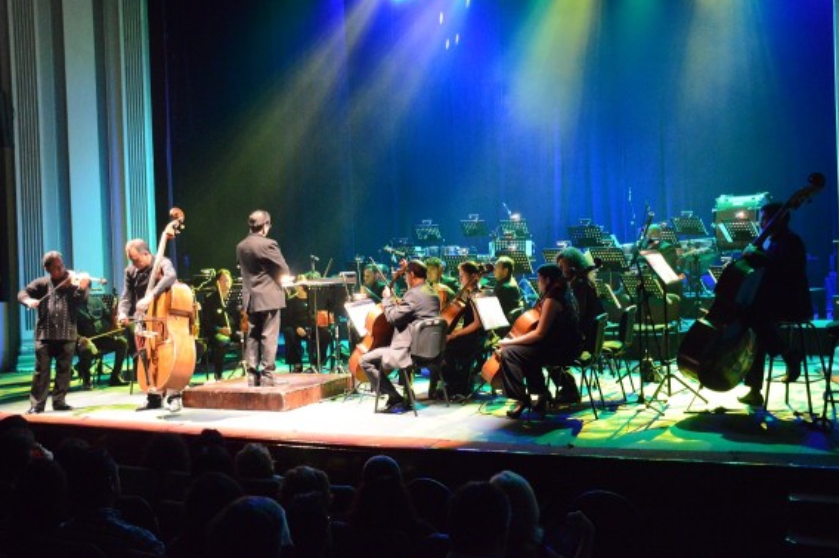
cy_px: 278
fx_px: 885
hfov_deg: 50.7
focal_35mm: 38
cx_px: 417
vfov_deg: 35.0
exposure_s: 1/50
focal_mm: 24
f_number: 3.8
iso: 6400
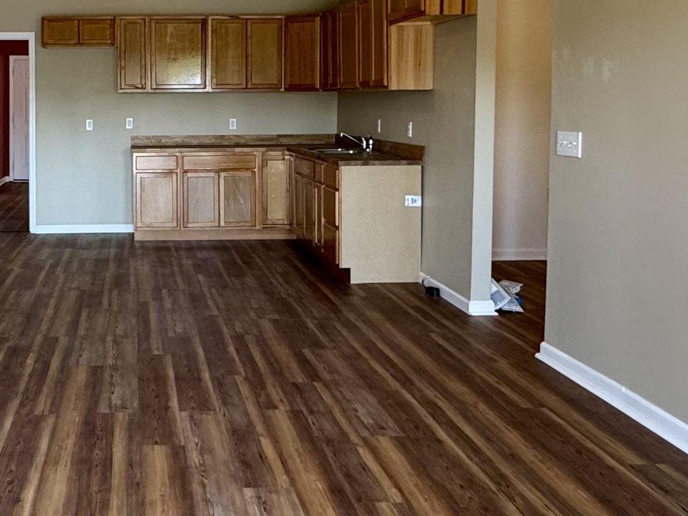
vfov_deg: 33.0
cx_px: 136
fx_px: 855
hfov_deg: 41.9
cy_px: 138
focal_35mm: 43
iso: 250
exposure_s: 1/99
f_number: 2.2
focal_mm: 2.22
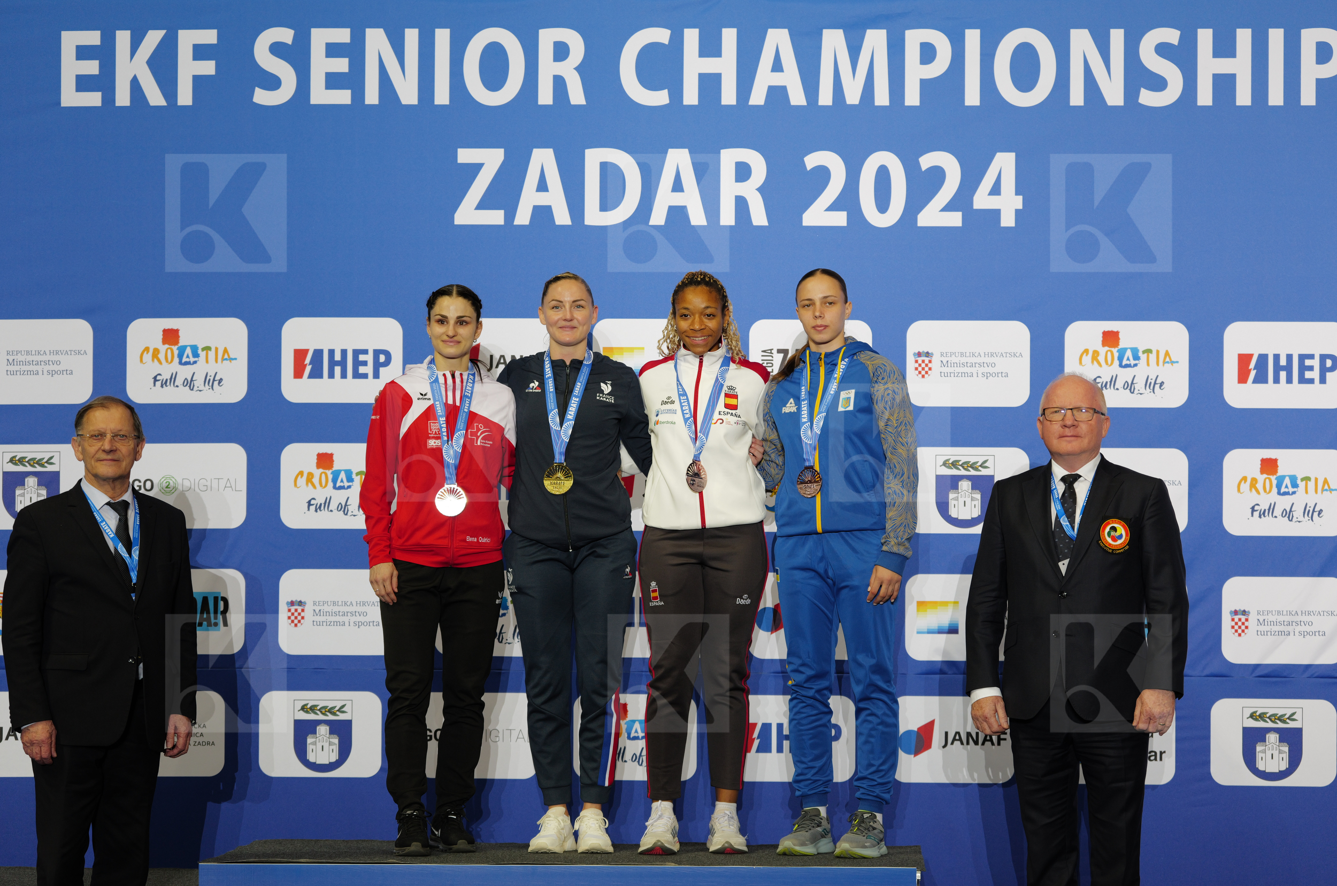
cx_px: 668
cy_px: 443
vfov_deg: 13.8
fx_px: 3671
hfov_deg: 20.6
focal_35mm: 99
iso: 800
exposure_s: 1/250
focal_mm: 99
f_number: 2.8
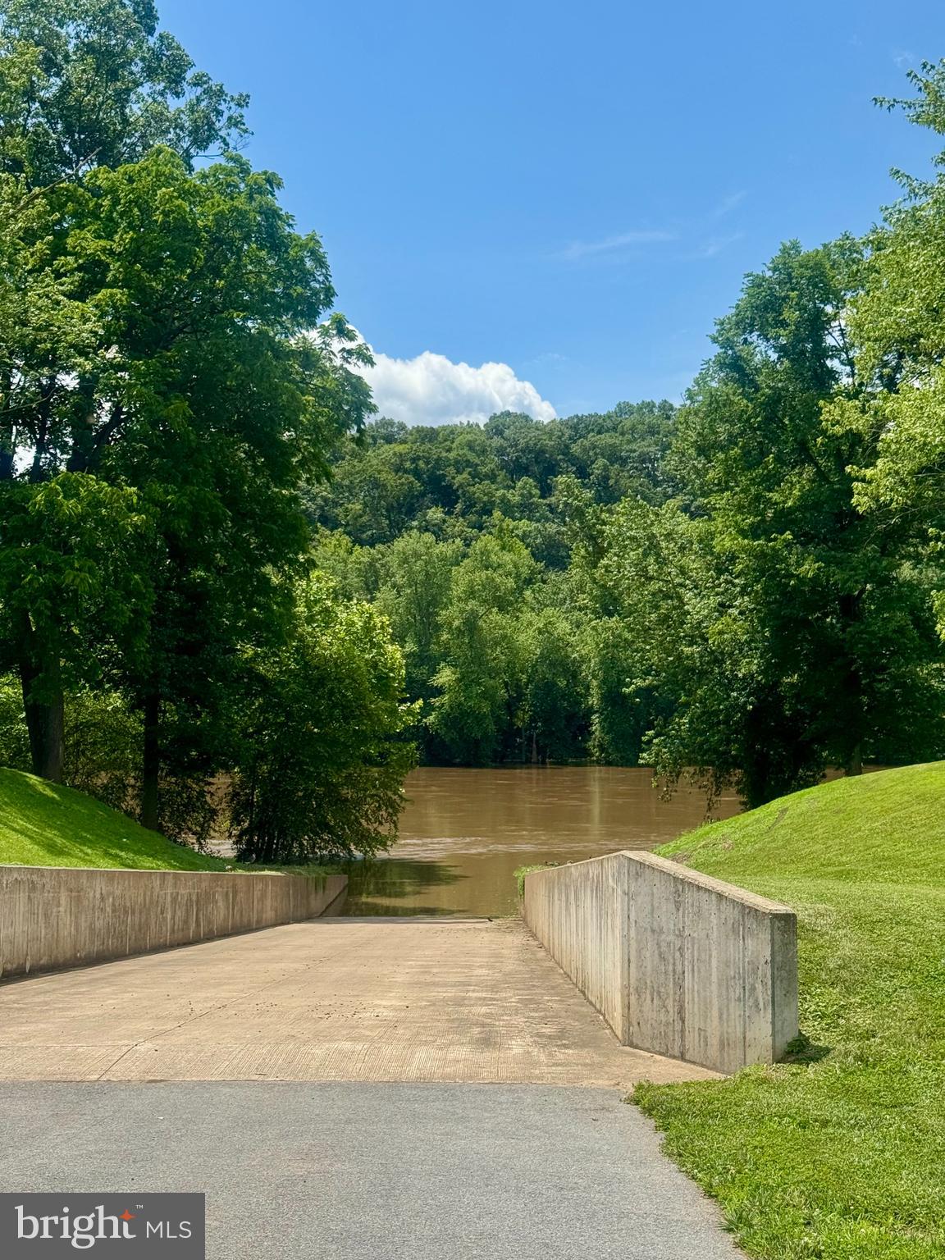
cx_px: 472
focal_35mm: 48
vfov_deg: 39.7
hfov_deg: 30.3
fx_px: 1747
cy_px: 630
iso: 64
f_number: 1.78
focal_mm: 6.76
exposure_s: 1/5848
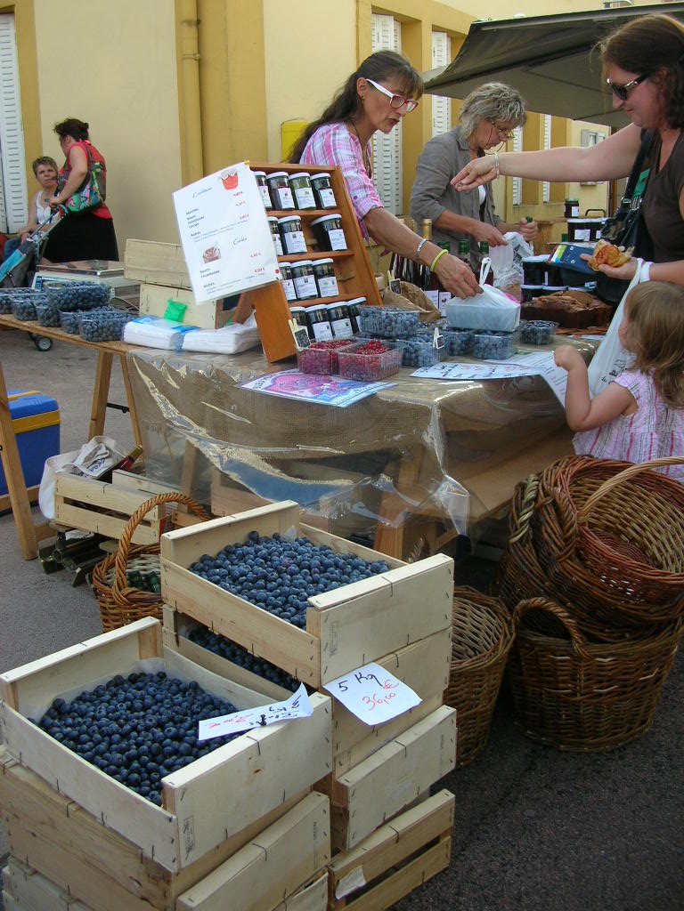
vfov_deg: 52.6
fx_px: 922
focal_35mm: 35
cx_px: 342
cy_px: 456
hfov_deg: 40.7
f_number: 2.8
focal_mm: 5.8
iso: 50
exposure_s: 1/180
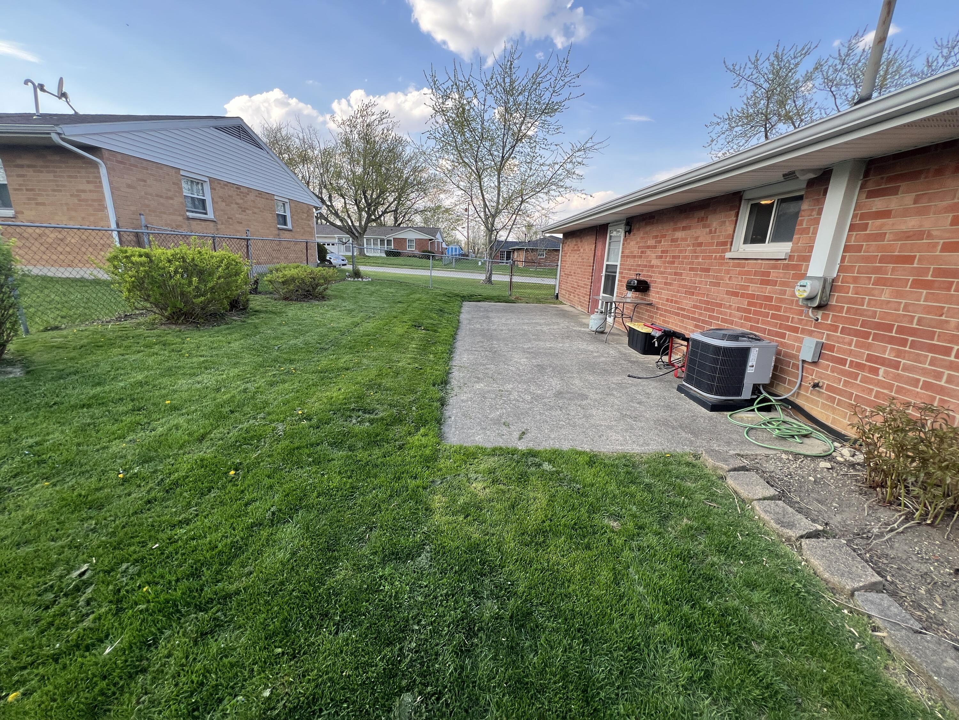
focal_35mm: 13
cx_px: 480
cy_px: 360
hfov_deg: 106.2
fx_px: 360
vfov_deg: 89.9
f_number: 1.8
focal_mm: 1.57
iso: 32
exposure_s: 1/257
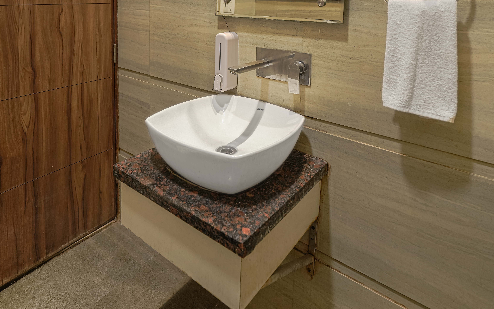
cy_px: 17
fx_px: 337
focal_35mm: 25
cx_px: 242
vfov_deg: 43.8
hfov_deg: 72.5
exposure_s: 1/30
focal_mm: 16
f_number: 4
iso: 1000
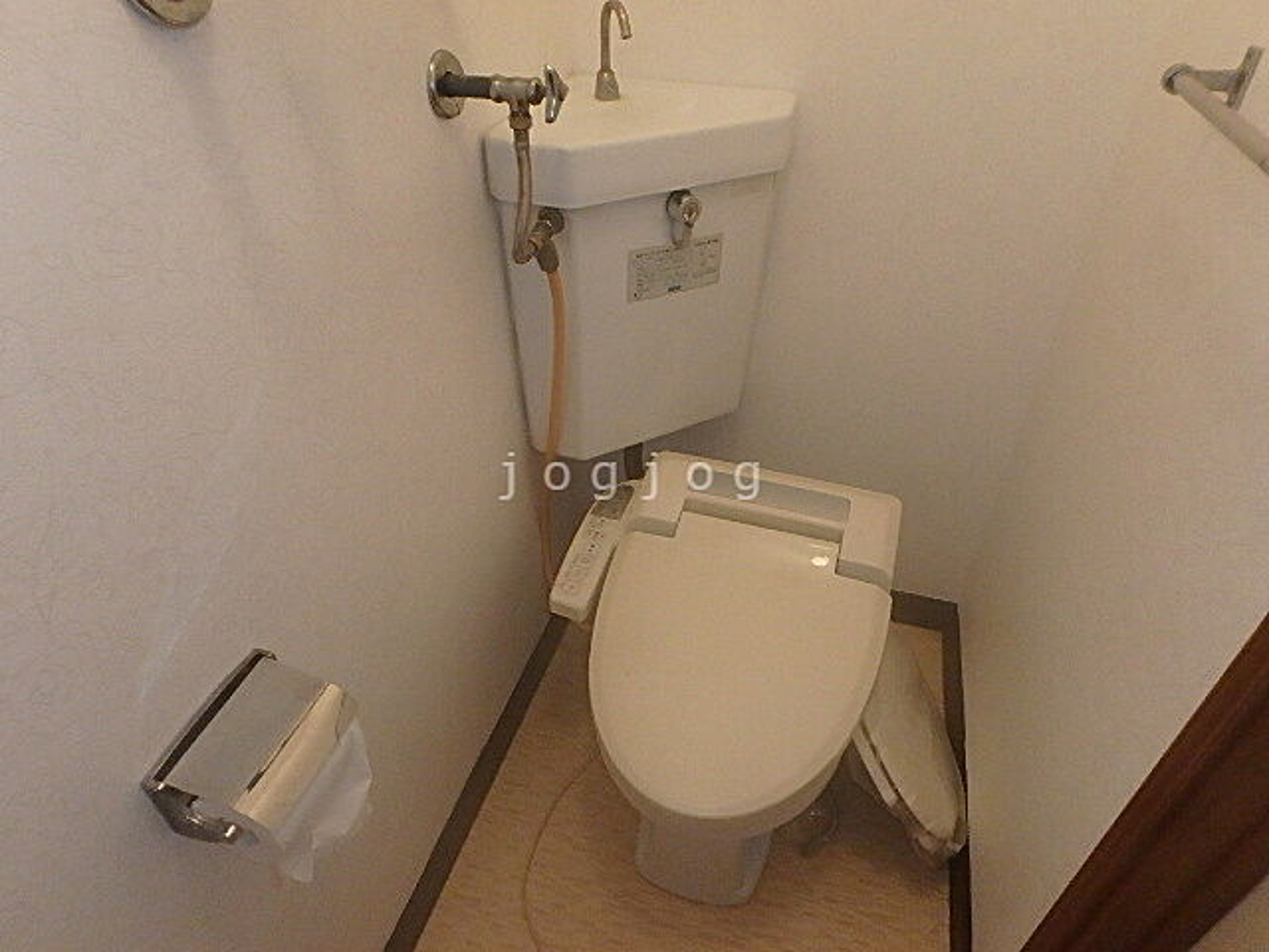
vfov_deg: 63.4
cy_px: 476
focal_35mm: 21
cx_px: 634
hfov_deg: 79.0
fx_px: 770
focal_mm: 3.7
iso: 1000
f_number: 6
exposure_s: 1/30
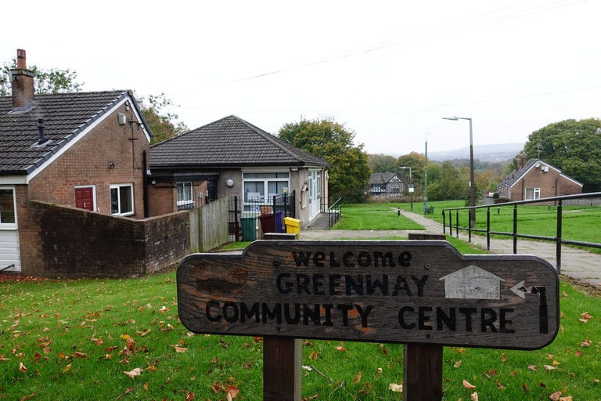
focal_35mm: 24
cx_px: 300
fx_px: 401
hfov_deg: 73.7
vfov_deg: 53.1
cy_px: 200
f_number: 4
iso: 125
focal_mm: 9.4
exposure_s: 1/80
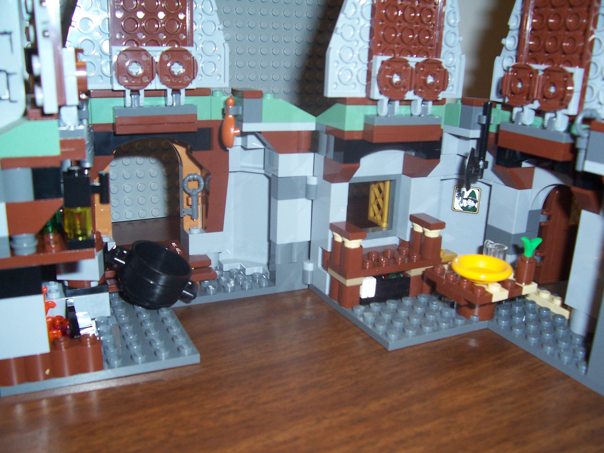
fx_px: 593
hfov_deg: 54.0
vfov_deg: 41.8
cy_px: 226
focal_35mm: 34
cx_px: 302
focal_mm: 5.6
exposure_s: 1/60
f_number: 2.7
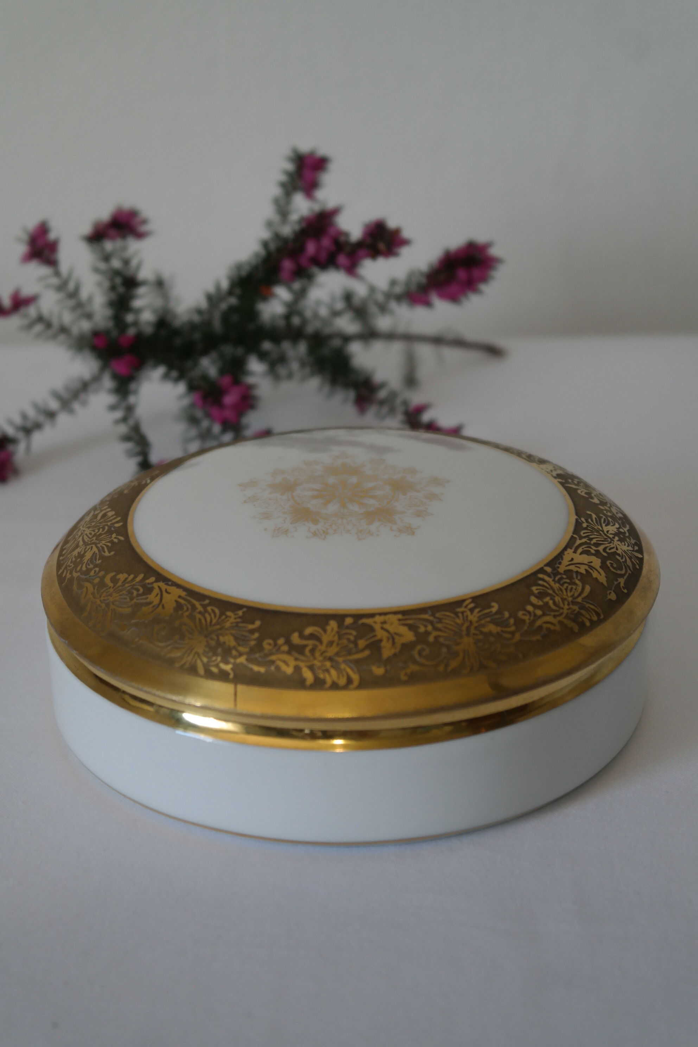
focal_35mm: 77
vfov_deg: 26.3
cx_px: 349
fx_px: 2239
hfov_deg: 17.7
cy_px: 524
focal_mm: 50
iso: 800
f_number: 5.6
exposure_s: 1/80
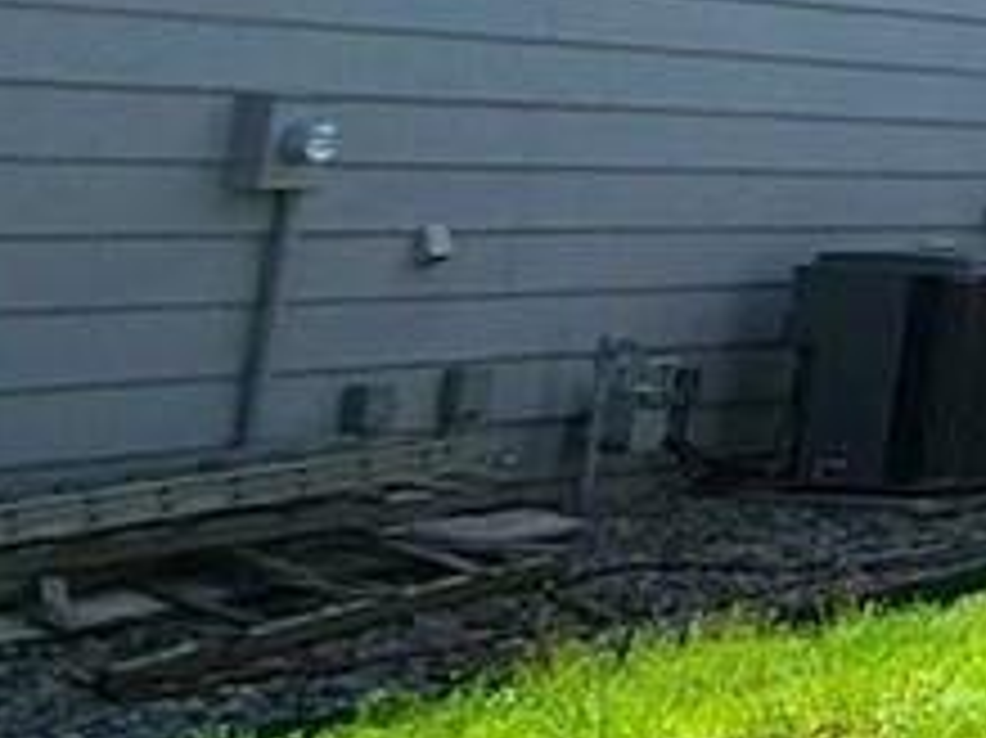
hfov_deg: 11.3
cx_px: 3008
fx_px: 2704
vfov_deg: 14.7
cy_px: -279
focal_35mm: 95
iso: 50
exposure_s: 1/3084
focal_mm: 2.2
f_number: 2.2
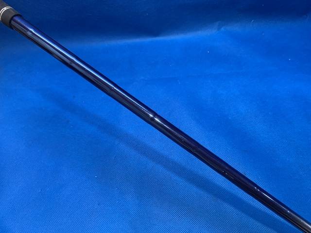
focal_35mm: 26
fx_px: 234
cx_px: 156
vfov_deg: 53.1
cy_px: 116
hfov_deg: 67.3
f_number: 1.8
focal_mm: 4.25
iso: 125
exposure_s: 1/60
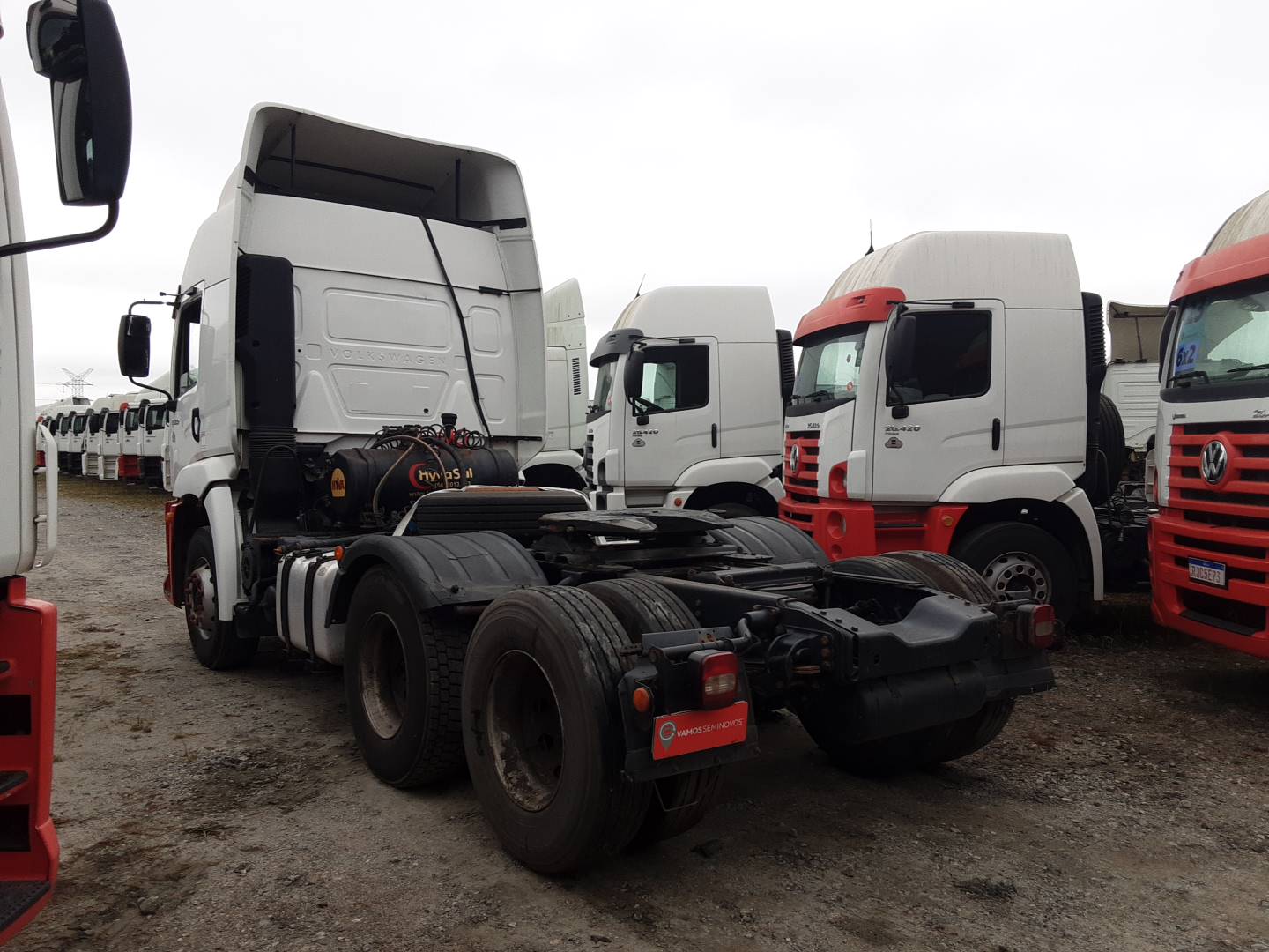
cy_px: 476
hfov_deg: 63.4
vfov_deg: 49.7
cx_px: 634
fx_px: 1026
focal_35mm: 28
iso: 40
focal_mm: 2.9
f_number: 1.9
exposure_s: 1/192
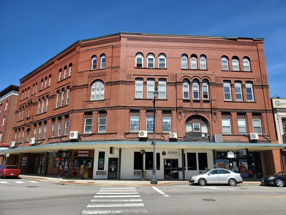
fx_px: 215
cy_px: 108
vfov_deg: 53.1
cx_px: 143
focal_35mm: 26
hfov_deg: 67.3
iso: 50
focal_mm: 4.3
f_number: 2.4
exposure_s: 1/1379
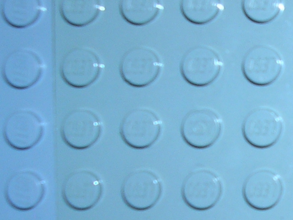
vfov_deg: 11.6
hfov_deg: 14.8
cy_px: 219
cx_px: 389
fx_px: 1075
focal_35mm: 127
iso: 50
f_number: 2.8
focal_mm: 5.8
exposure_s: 1/60.1
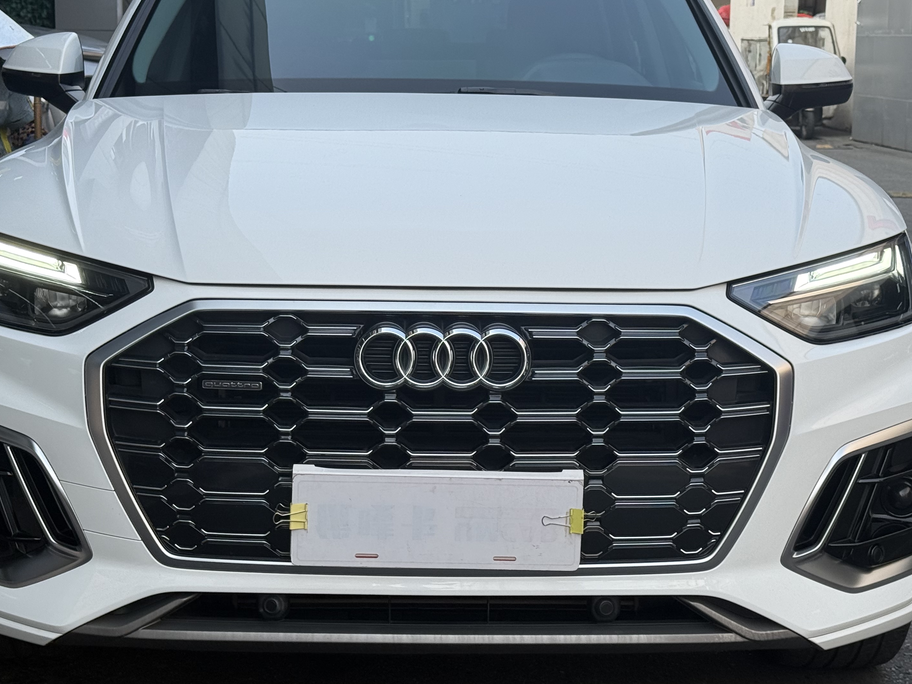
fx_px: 1792
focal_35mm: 68
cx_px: 443
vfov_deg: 21.6
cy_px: 254
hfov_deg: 28.6
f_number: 1.78
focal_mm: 6.76
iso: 64
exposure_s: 1/1203
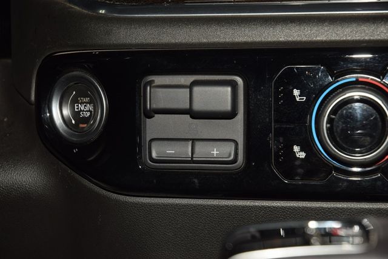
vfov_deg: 13.0
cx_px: 194
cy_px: 130
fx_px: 1132
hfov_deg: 19.5
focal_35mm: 105
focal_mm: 70
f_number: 8
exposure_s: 1/125
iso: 100
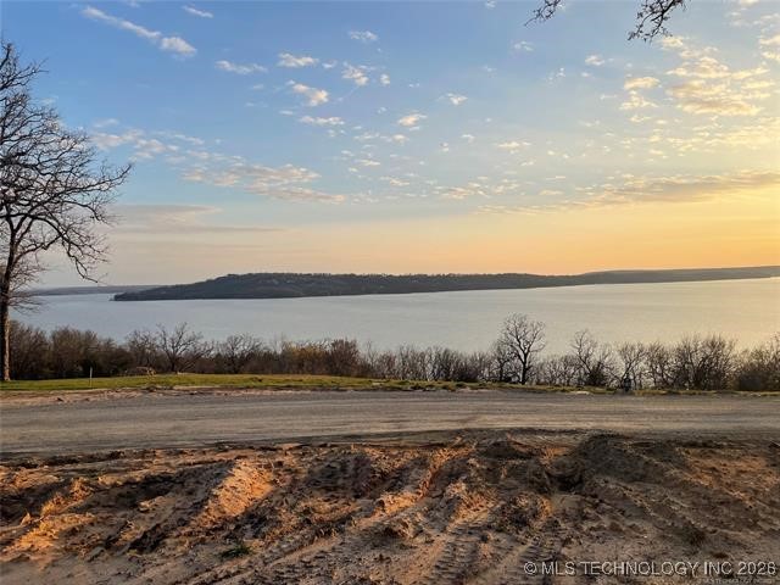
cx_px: 390
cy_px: 292
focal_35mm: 26
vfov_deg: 53.1
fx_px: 586
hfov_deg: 67.3
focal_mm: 4.2
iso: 32
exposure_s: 1/2564
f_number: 1.6
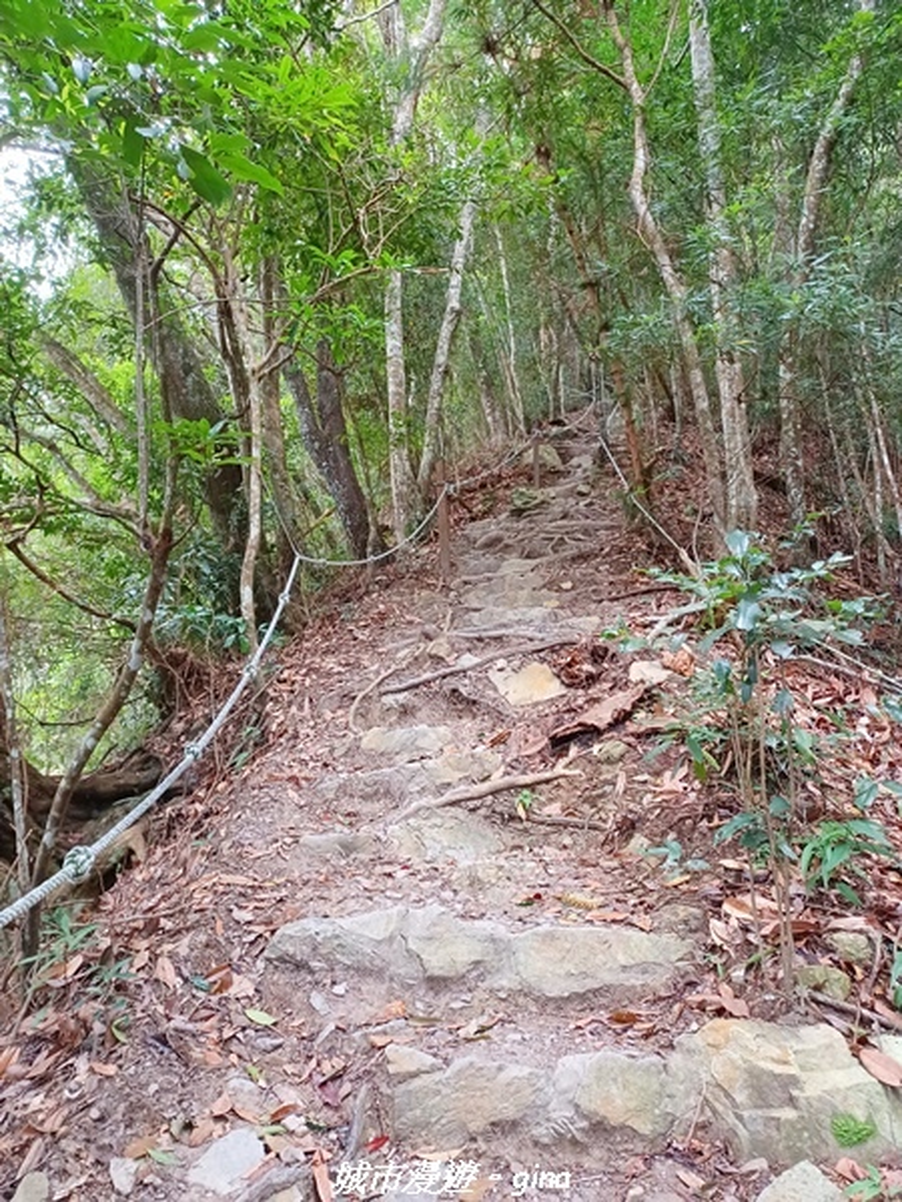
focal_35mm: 25
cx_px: 451
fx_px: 869
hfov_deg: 54.9
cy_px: 601
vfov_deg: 69.4
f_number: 1.8
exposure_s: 1/59
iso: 320
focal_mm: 4.6
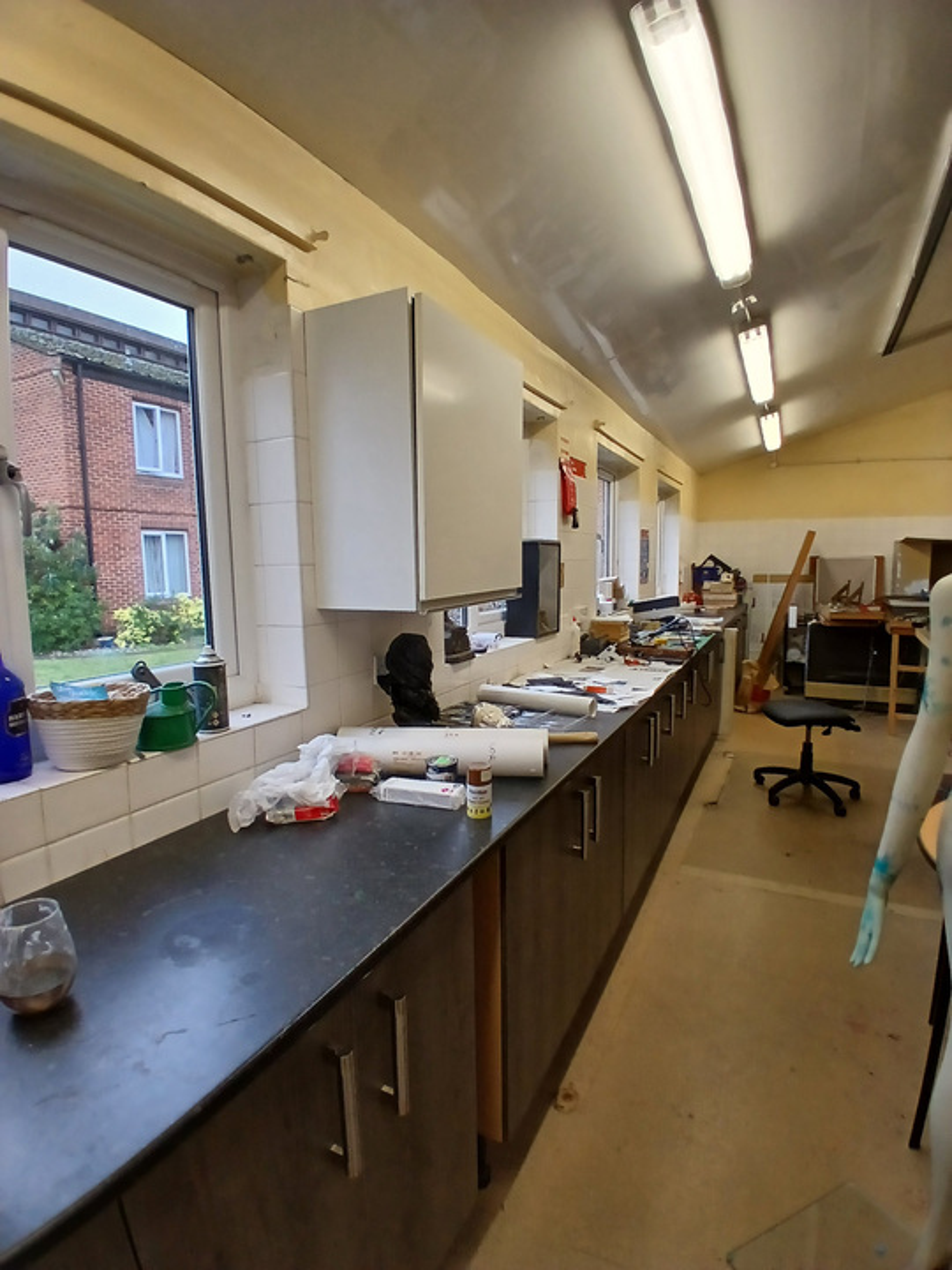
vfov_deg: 91.0
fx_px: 623
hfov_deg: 74.7
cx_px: 476
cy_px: 635
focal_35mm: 17
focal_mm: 1.4
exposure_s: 1/50
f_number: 2.2
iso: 100
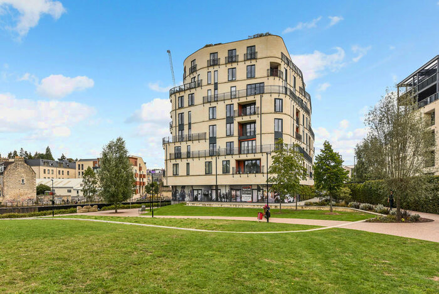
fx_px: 268
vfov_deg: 57.3
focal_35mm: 22
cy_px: 147
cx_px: 220
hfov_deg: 78.5
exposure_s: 1/1000
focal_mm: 22
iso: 400
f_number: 8
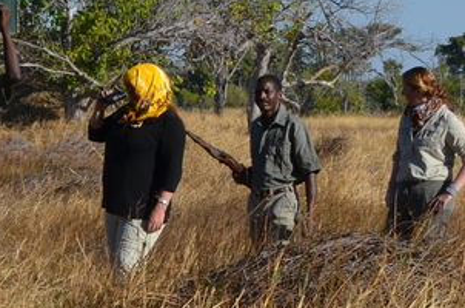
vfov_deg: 3.9
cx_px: 416
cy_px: 179
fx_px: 4500
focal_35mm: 349
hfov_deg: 5.9
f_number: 9
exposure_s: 1/320
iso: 100
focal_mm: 55
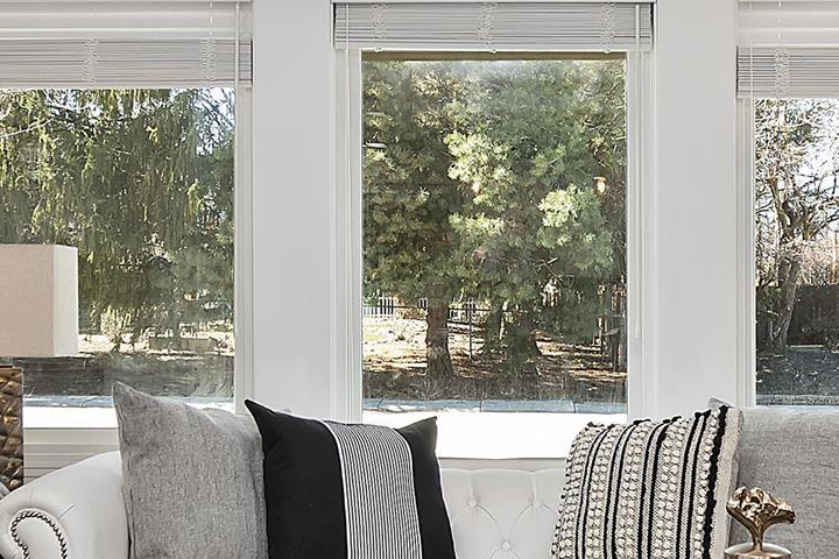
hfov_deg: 31.3
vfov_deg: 21.2
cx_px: 517
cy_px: 281
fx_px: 1491
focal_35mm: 64
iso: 320
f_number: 6.3
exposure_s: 1/8
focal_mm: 10
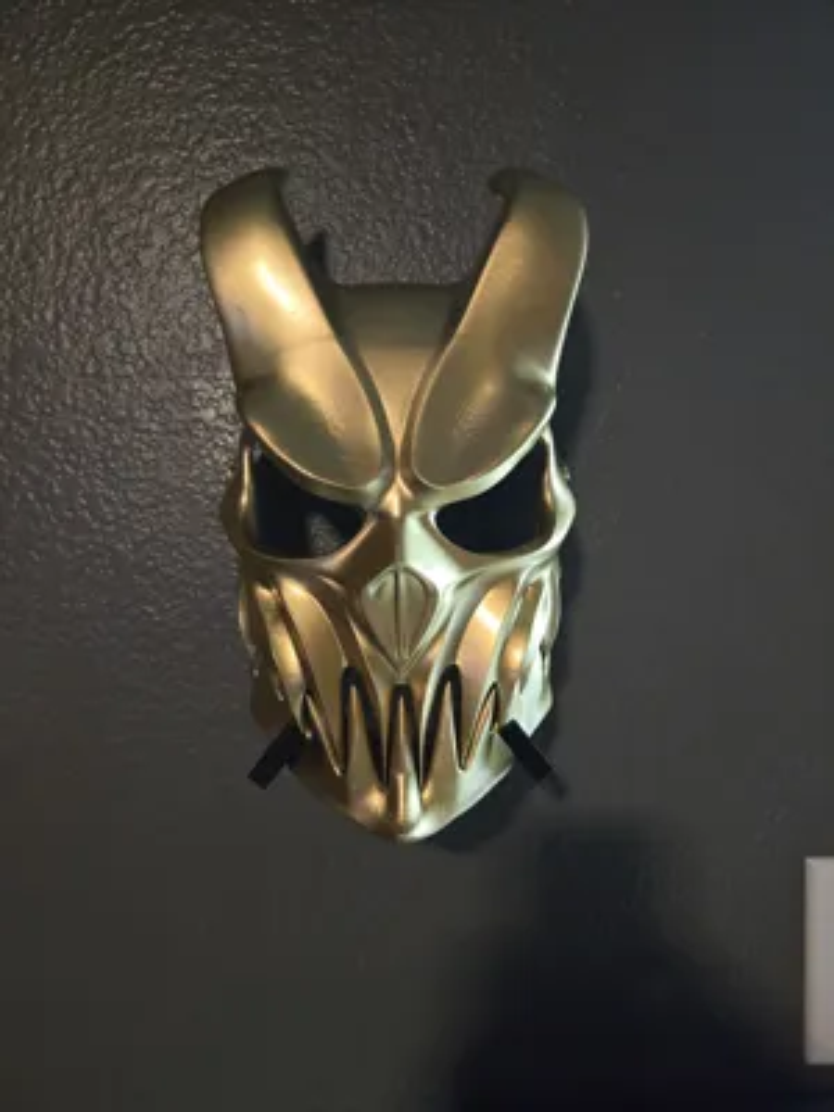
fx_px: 739
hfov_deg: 58.9
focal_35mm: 23
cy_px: 556
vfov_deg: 73.9
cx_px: 417
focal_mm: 5.4
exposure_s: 1/60
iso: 2000
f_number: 1.8
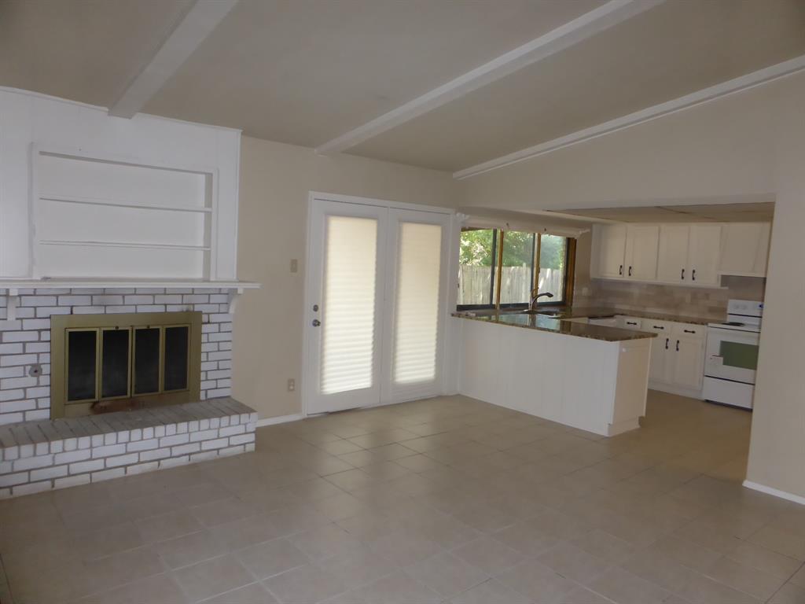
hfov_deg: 71.6
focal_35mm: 24
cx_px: 402
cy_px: 302
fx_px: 558
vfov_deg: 56.8
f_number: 3.3
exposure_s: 1/60
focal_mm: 4.3
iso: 250
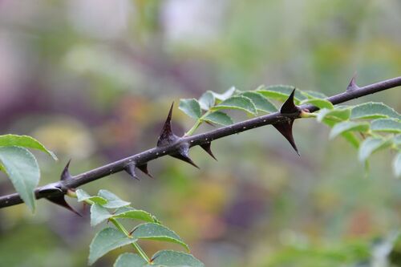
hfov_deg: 6.9
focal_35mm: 300
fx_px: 3340
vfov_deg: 4.6
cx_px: 200
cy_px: 134
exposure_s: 1/125
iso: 640
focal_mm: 300
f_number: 8
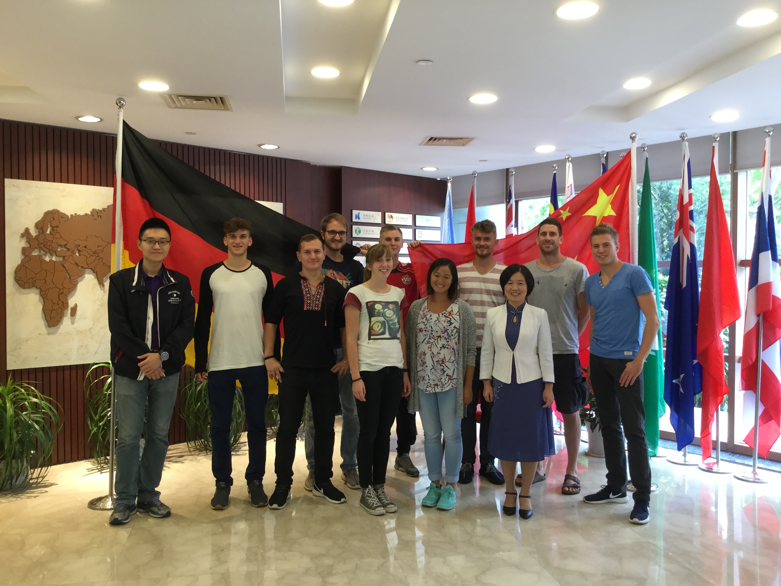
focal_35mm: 31
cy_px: 293
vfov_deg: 45.4
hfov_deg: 58.4
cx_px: 390
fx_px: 699
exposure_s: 1/33
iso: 64
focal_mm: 3.3
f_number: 2.4
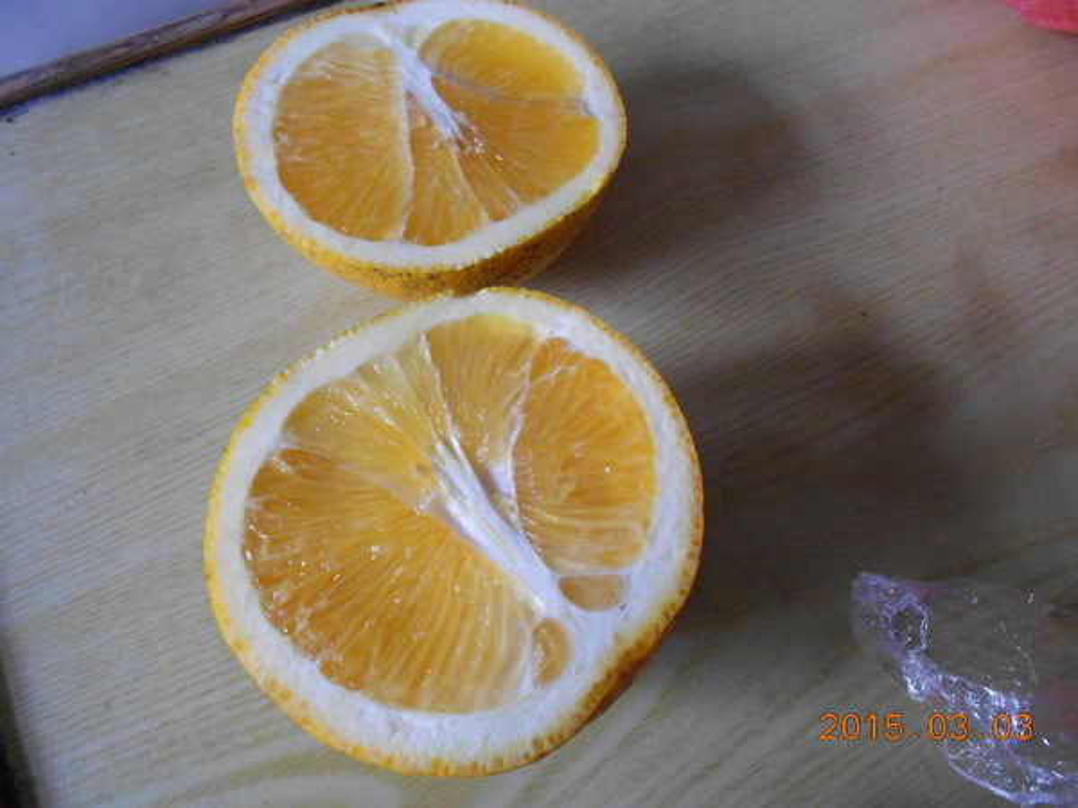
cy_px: 404
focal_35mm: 26
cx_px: 539
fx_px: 810
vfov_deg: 53.1
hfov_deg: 67.3
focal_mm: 4.6
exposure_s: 1/40
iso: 400
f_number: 3.2
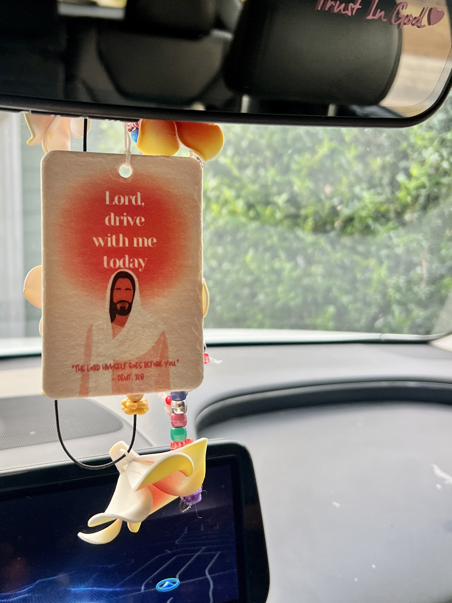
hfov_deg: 36.5
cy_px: 250
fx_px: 679
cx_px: 154
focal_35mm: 39
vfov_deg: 47.7
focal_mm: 5.7
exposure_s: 1/121
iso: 125
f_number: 1.5
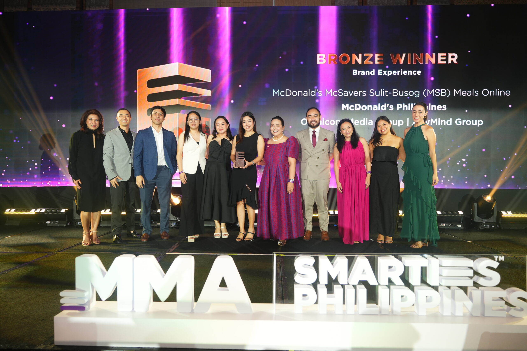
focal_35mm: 21
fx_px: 307
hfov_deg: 81.2
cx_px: 264
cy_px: 176
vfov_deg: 59.5
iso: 500
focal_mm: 21
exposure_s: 1/200
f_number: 2.8
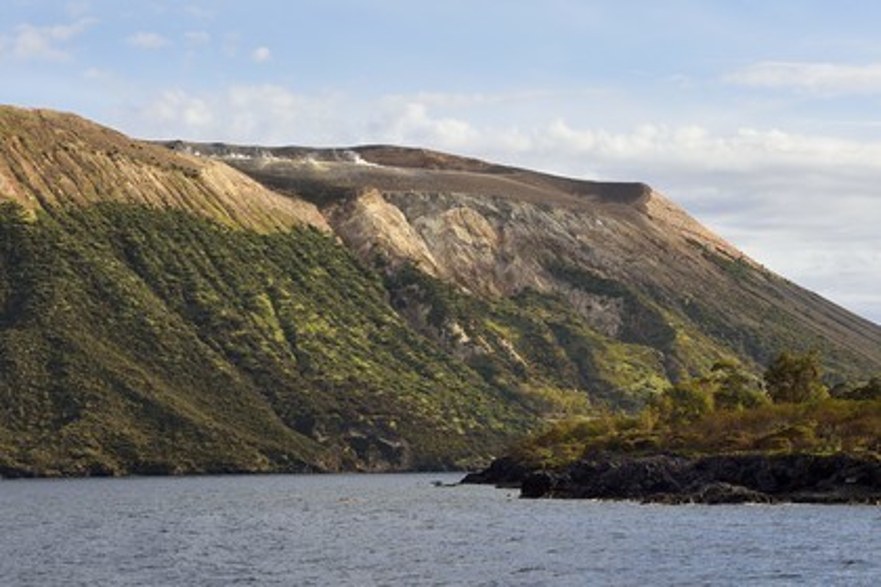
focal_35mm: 116
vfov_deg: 11.8
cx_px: 440
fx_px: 2839
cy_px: 294
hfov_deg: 17.6
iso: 200
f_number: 8
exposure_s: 1/640
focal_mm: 116
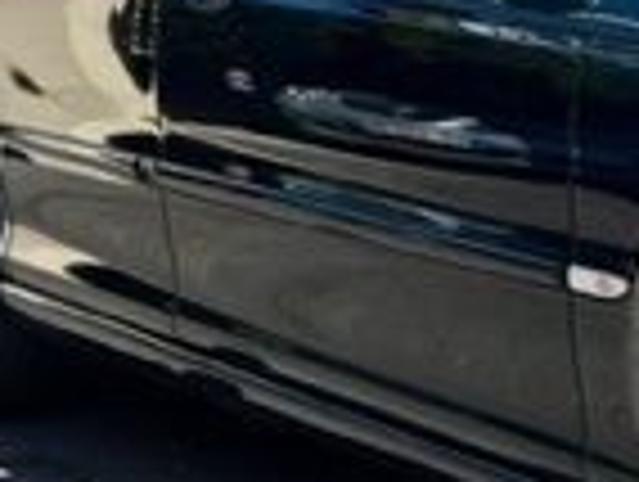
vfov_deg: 12.5
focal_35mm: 117
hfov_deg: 15.6
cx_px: 927
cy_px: -68
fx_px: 2163
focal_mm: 5.7
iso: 50
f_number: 1.5
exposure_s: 1/3571
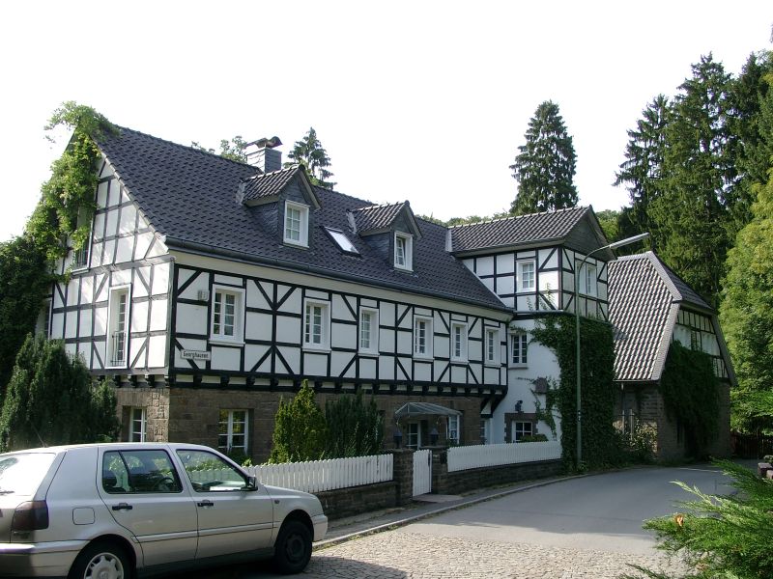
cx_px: 386
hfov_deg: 54.0
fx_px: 759
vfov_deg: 41.8
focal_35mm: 34
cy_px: 290
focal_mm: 7.16
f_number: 4
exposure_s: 1/216
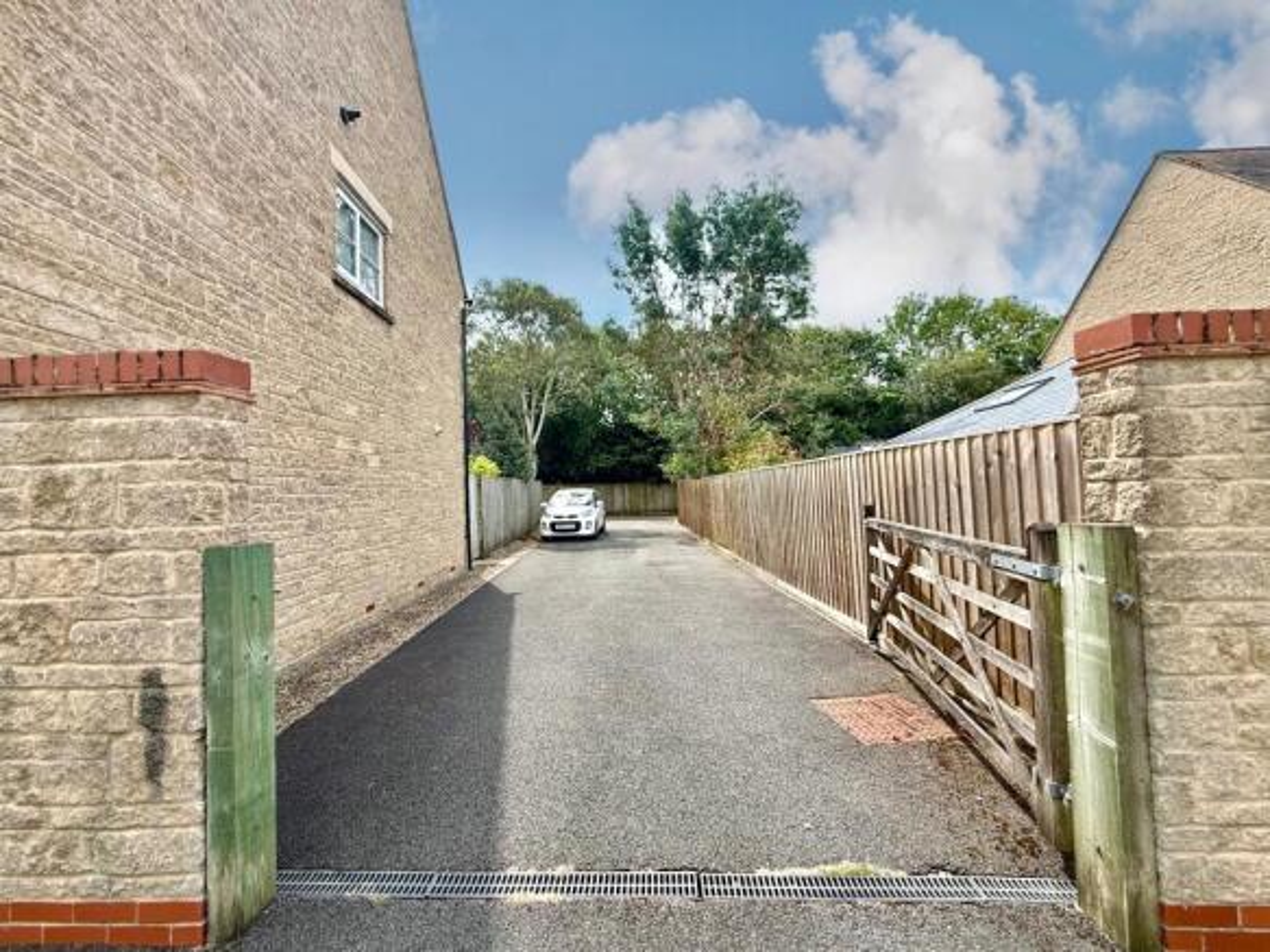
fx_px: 514
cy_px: 476
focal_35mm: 14
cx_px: 635
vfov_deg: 85.7
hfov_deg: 102.1
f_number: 2.2
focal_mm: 2.22
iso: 64
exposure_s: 1/1145
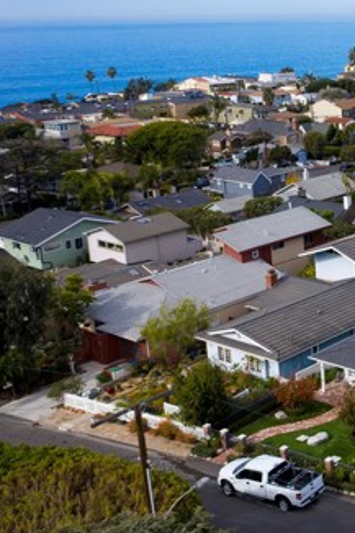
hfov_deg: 21.6
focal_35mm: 55
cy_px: 219
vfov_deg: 36.2
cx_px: 491
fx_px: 814
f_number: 2.8
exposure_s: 1/1600
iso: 100
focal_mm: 10.26
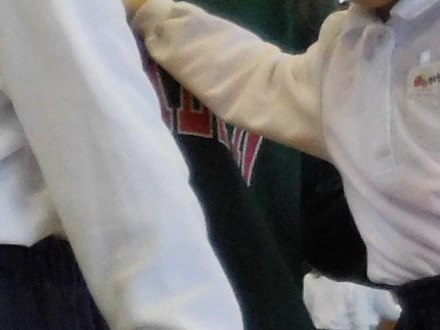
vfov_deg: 9.9
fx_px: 1908
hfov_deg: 12.2
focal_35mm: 150
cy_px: 275
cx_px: -315
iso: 800
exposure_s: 1/160
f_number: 3.5
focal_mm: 5
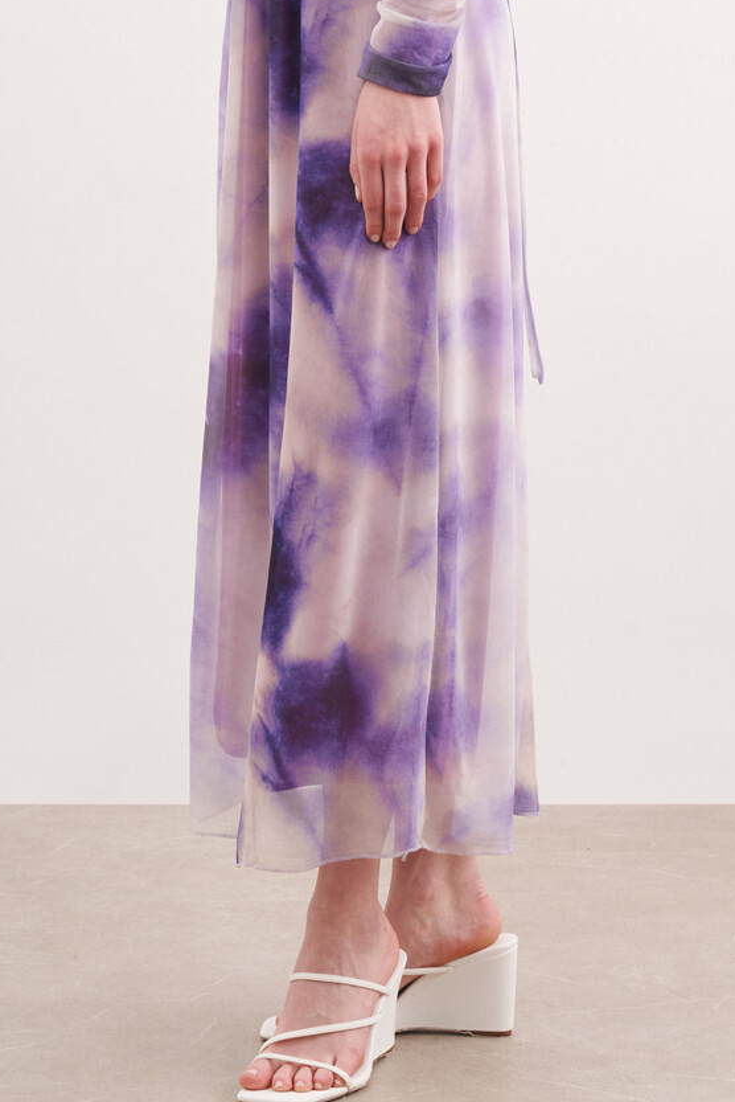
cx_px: 391
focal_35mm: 108
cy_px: 81
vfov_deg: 18.6
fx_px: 3304
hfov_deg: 12.7
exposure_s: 1/160
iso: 400
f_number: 11
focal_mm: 50
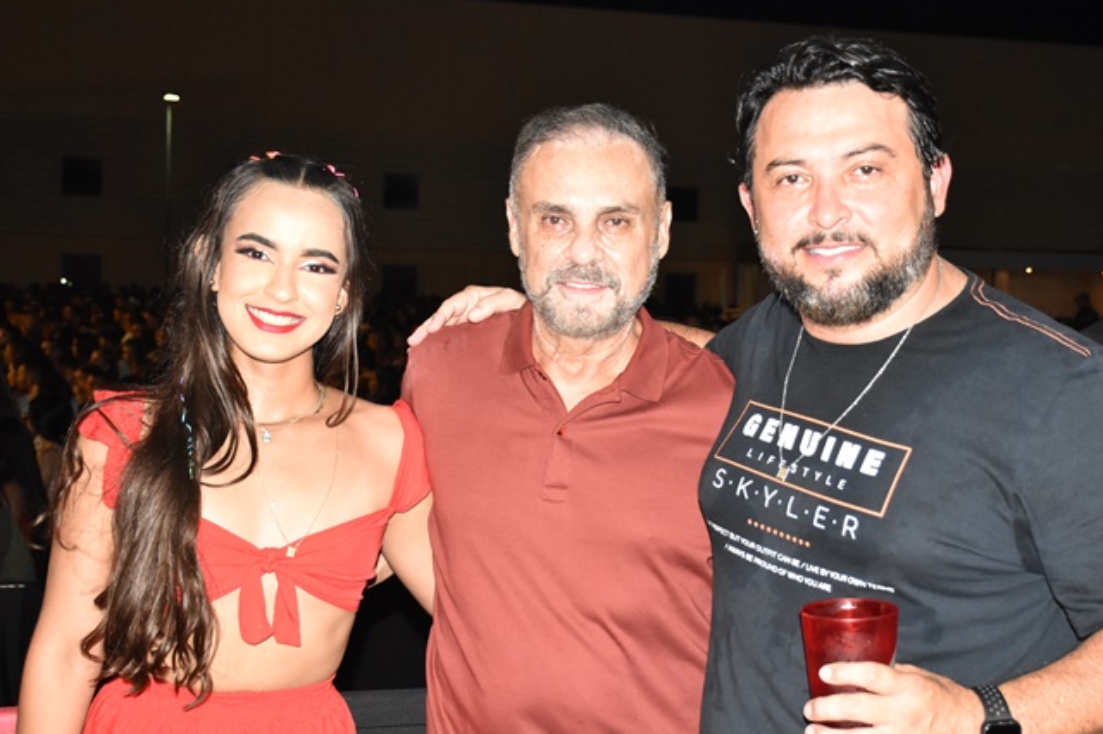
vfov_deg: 26.6
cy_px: 392
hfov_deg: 39.1
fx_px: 1550
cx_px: 598
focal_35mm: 51
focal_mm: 27
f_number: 4.5
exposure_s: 1/160
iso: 2500
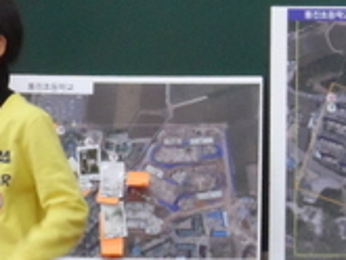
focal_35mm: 310
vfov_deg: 4.8
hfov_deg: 6.4
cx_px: 134
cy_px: 47
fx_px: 3101
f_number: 4.3
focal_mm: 11.9
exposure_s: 1/45
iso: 400
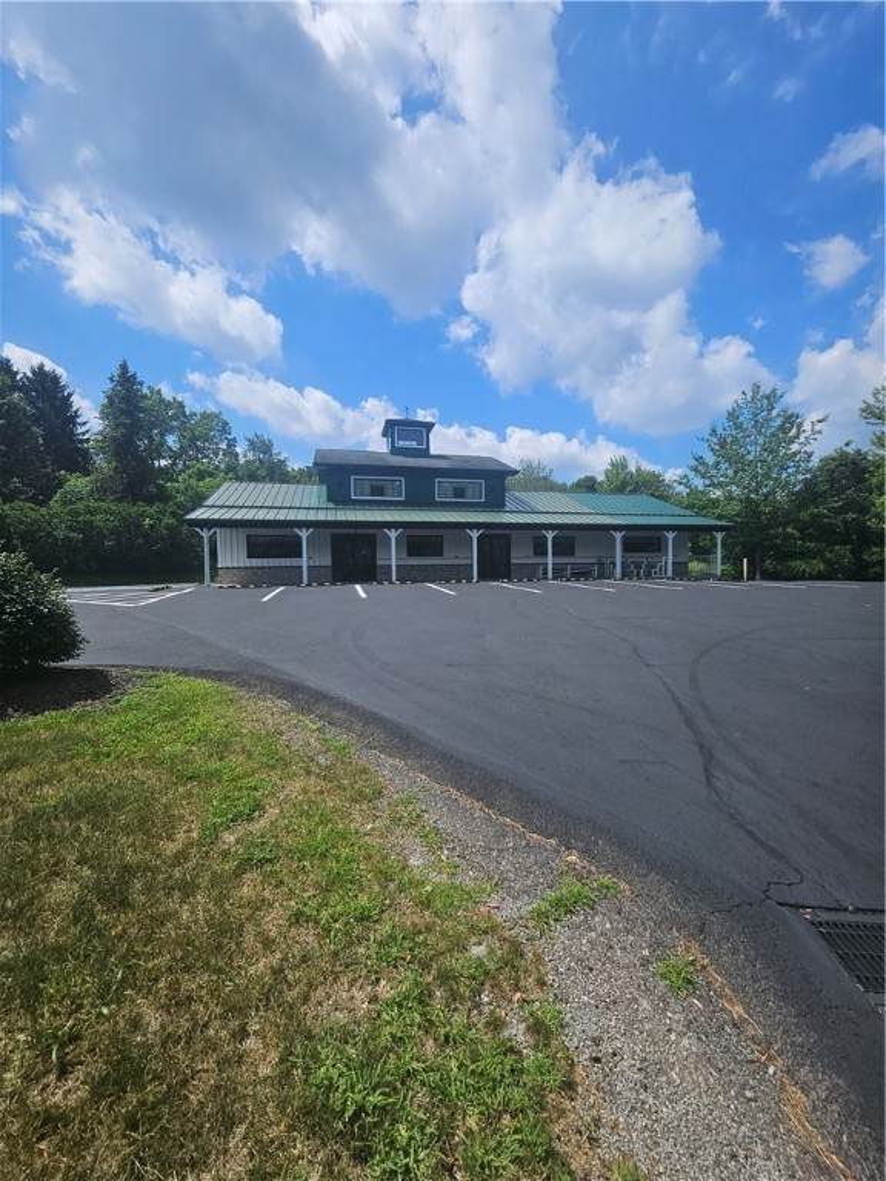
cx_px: 443
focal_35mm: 13
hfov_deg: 89.9
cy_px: 590
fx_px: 444
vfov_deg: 106.2
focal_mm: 1.7
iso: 32
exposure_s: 1/2344
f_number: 2.2
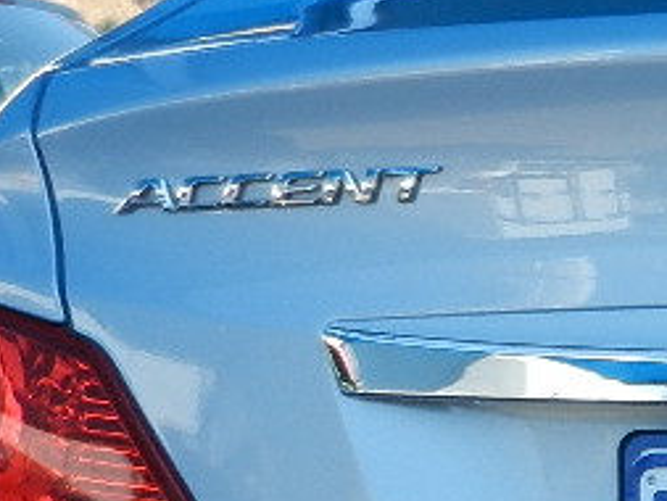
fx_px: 1947
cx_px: 1136
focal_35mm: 101
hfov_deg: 16.7
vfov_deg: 14.1
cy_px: 638
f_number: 3.5
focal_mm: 4.5
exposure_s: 1/320
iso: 160
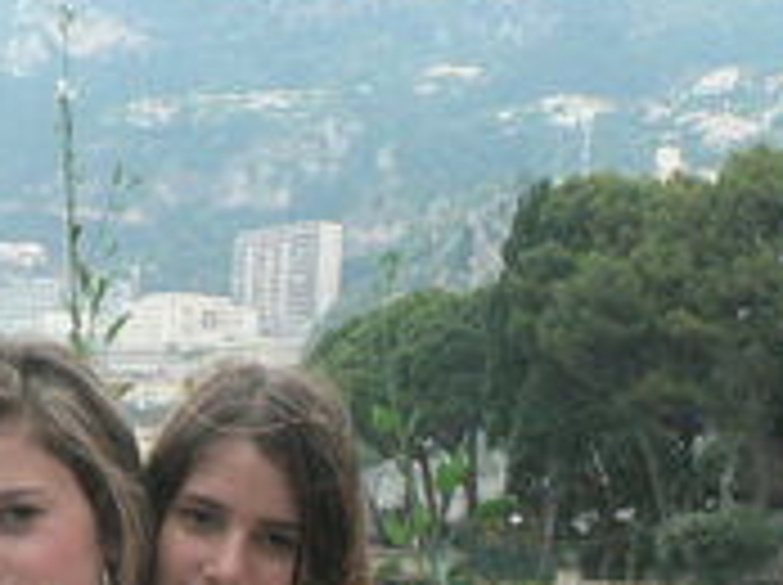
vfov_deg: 14.7
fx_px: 2191
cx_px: 315
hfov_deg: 20.2
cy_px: 722
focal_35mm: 97
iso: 400
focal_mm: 6
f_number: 4
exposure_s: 1/160
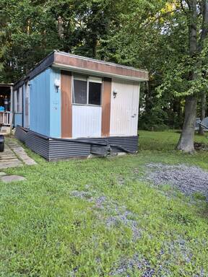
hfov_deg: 58.9
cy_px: 138
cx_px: 104
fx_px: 184
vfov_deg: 73.9
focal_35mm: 23
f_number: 1.8
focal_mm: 5.4
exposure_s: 1/120
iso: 80
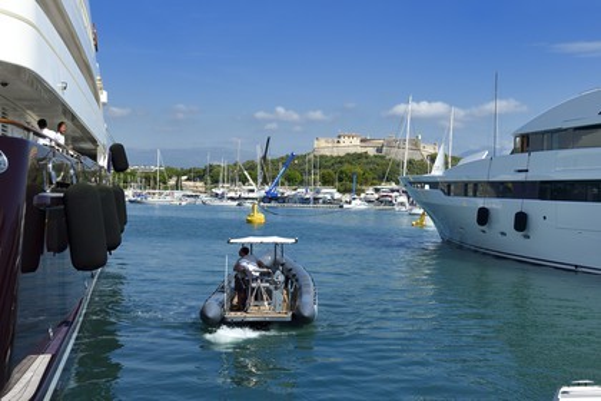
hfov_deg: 44.5
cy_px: 200
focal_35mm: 44
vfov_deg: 30.5
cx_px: 300
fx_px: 734
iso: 200
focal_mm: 44
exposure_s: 1/250
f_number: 14
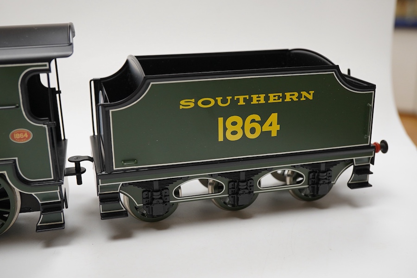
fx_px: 521
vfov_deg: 29.9
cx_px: 208
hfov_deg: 43.6
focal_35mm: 45
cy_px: 139
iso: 1250
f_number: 9
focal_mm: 30
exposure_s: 1/125
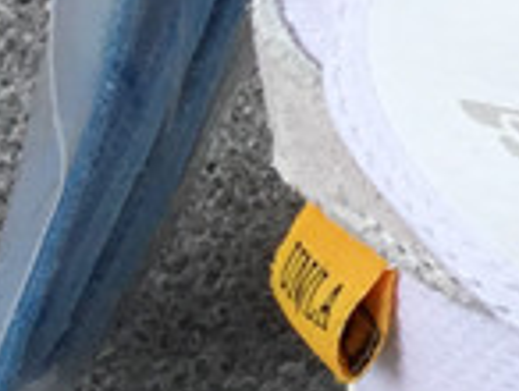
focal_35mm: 191
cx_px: 1379
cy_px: -123
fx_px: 2868
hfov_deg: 9.0
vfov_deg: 7.7
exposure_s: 1/522
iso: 25
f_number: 2.4
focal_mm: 3.3
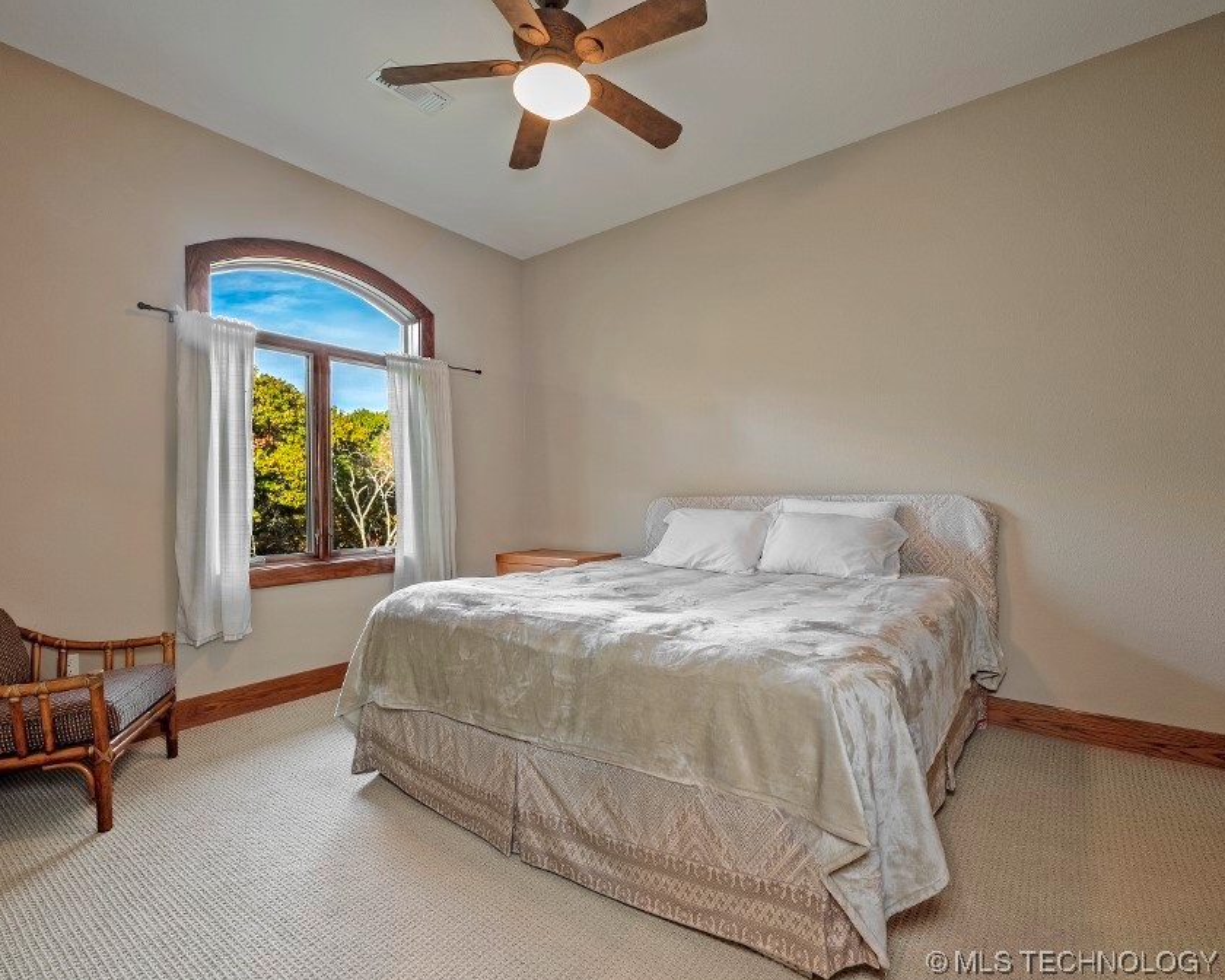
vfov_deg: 80.4
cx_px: 604
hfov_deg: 93.1
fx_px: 580
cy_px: 494
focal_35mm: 16
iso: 100
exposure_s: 1/1.67
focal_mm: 14
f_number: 8
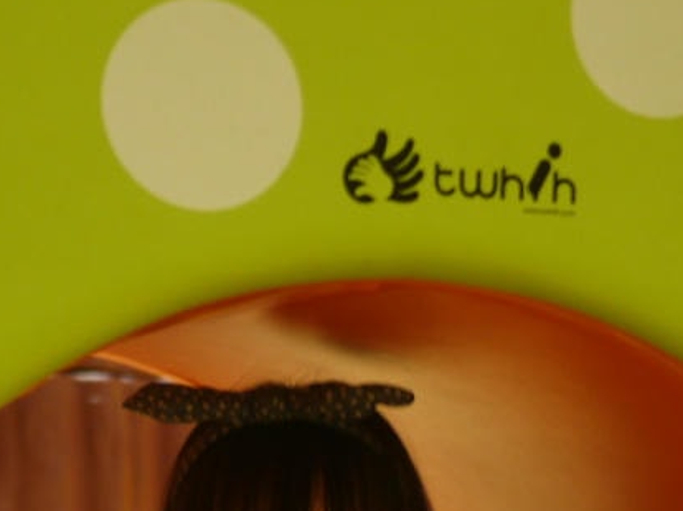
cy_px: 696
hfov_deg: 17.0
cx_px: 322
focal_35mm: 116
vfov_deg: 12.3
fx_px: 2287
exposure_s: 1/60
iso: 320
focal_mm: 20
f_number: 1.7
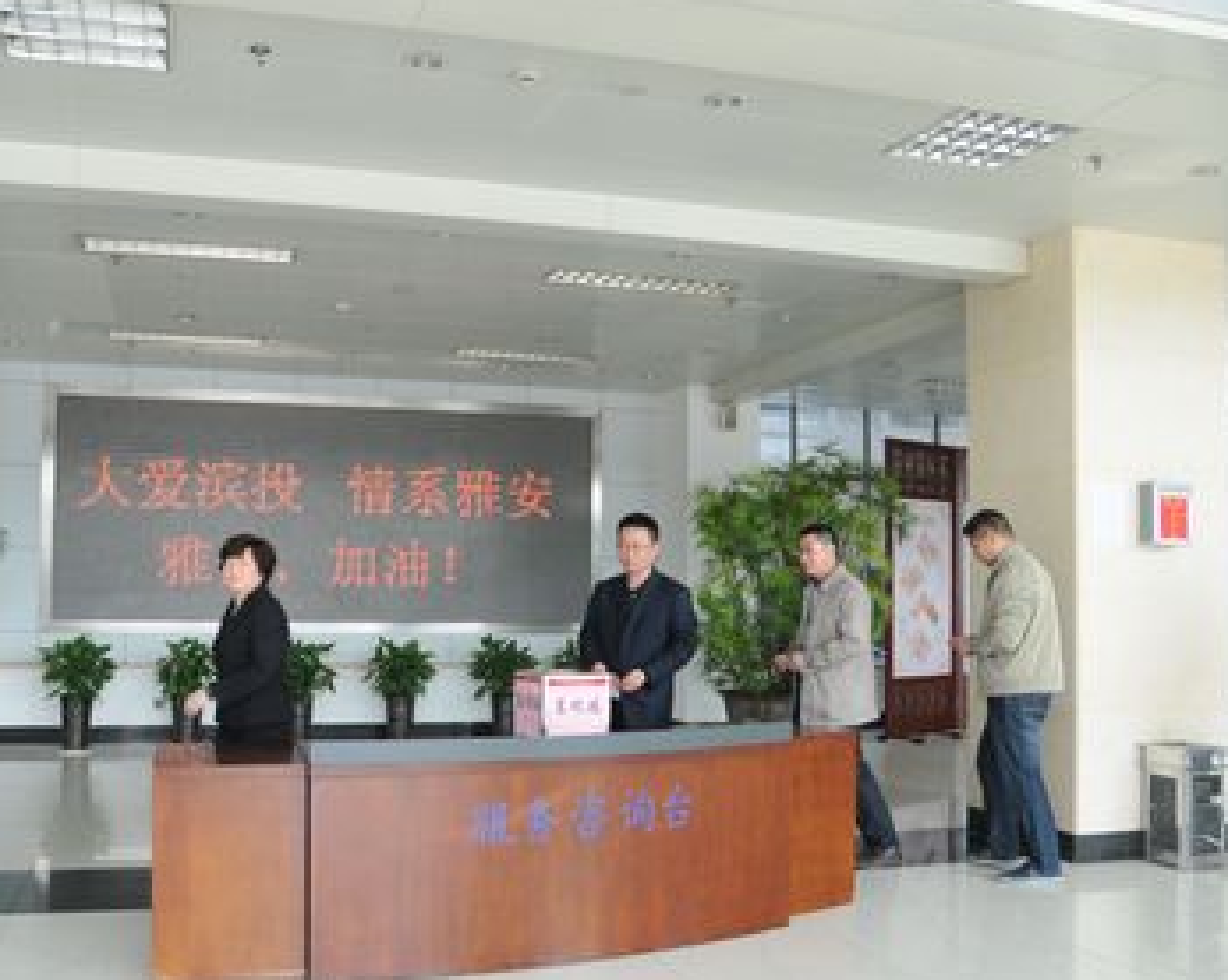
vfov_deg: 44.5
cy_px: 513
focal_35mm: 33
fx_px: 1198
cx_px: 513
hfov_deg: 54.0
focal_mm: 18
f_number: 5
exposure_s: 1/100
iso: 200
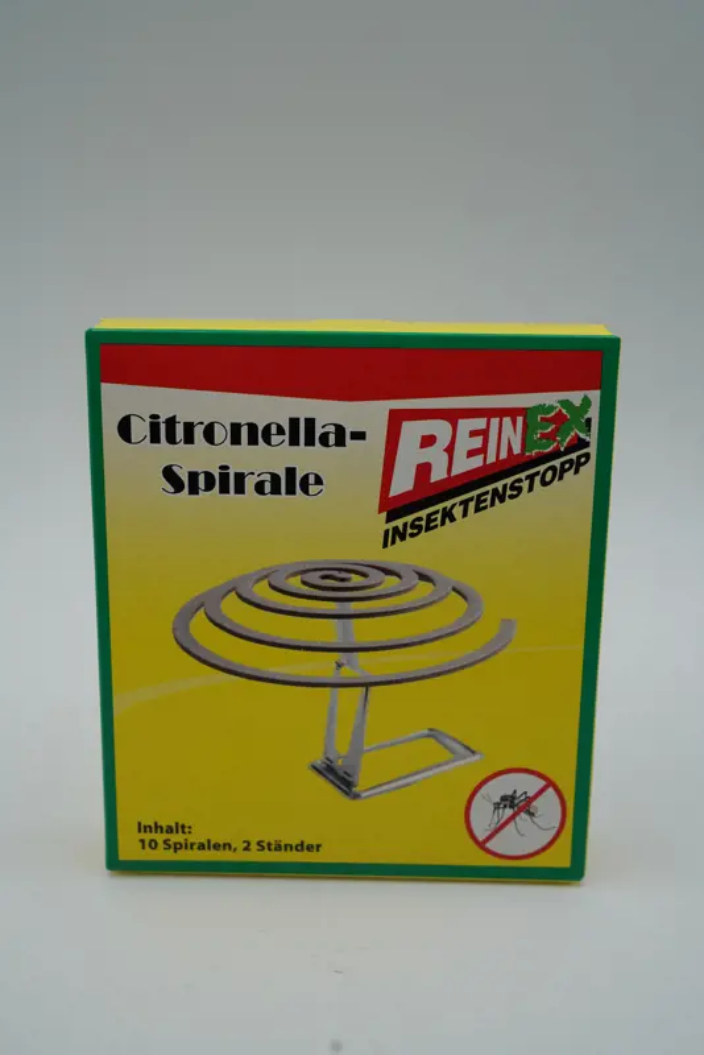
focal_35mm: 42
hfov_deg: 31.9
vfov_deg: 46.4
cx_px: 352
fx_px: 1231
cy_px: 528
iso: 100
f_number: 6.3
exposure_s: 1/125
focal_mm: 42
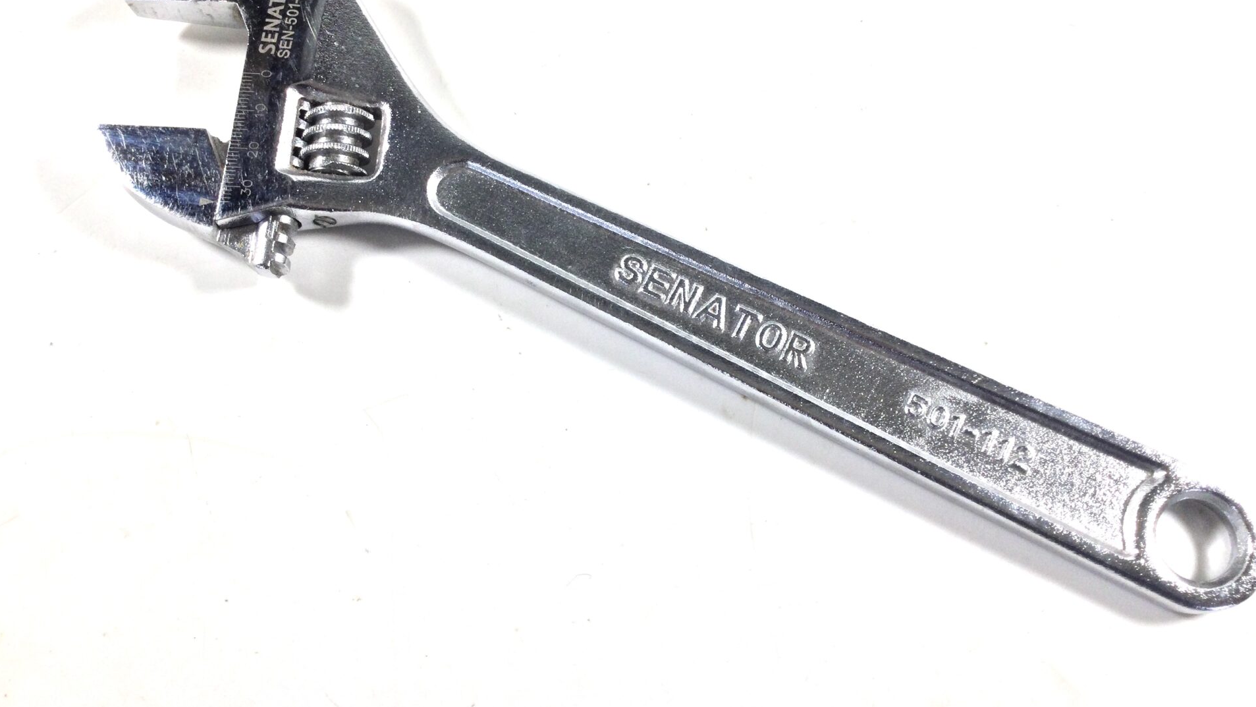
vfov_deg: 34.6
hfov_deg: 58.0
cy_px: 289
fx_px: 1132
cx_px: 630
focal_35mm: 34
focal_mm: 3.3
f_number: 2.4
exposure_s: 1/100
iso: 40
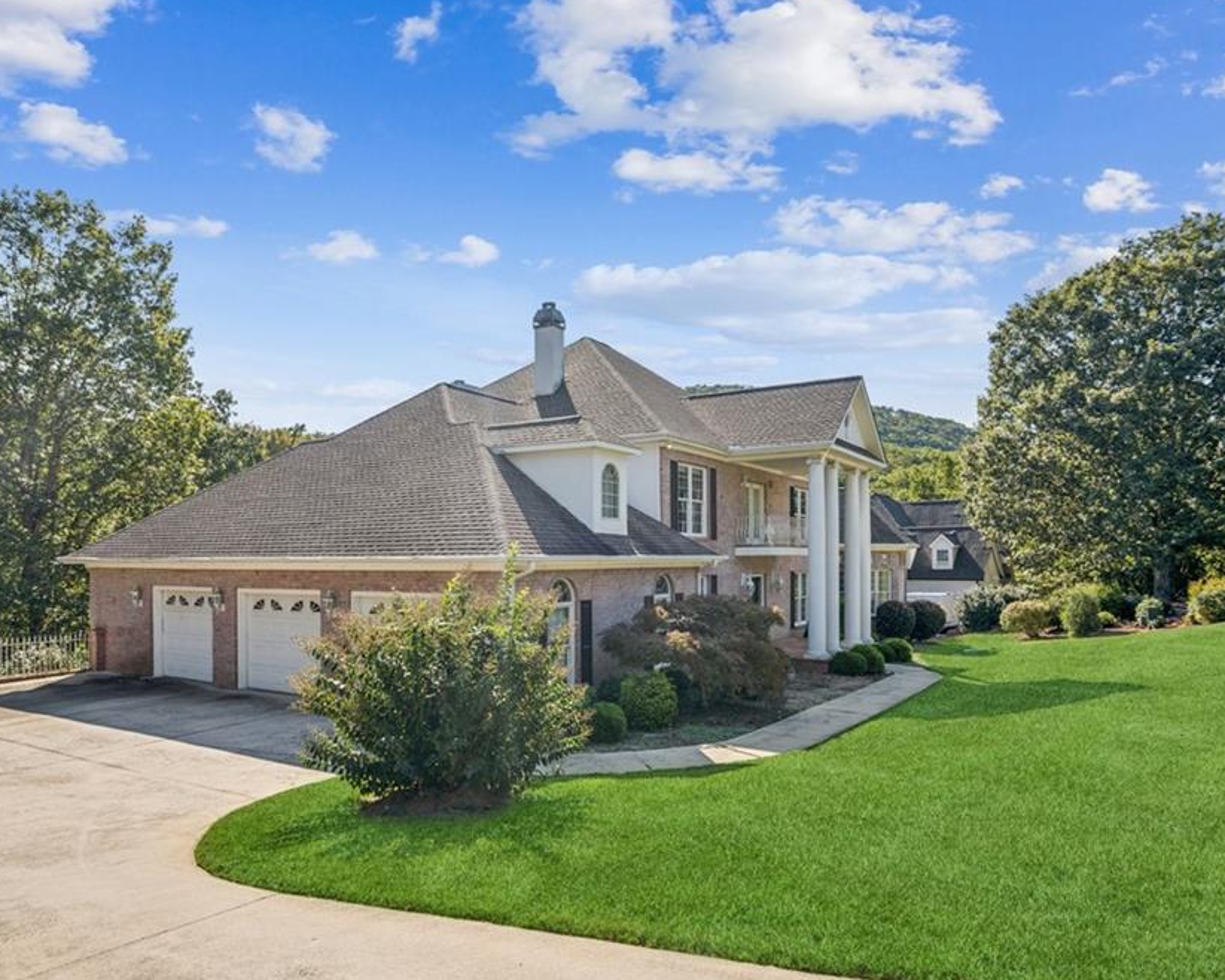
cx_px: 573
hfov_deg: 77.6
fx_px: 761
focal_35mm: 21
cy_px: 489
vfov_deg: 65.5
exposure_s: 1/500
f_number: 5.6
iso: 100
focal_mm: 18
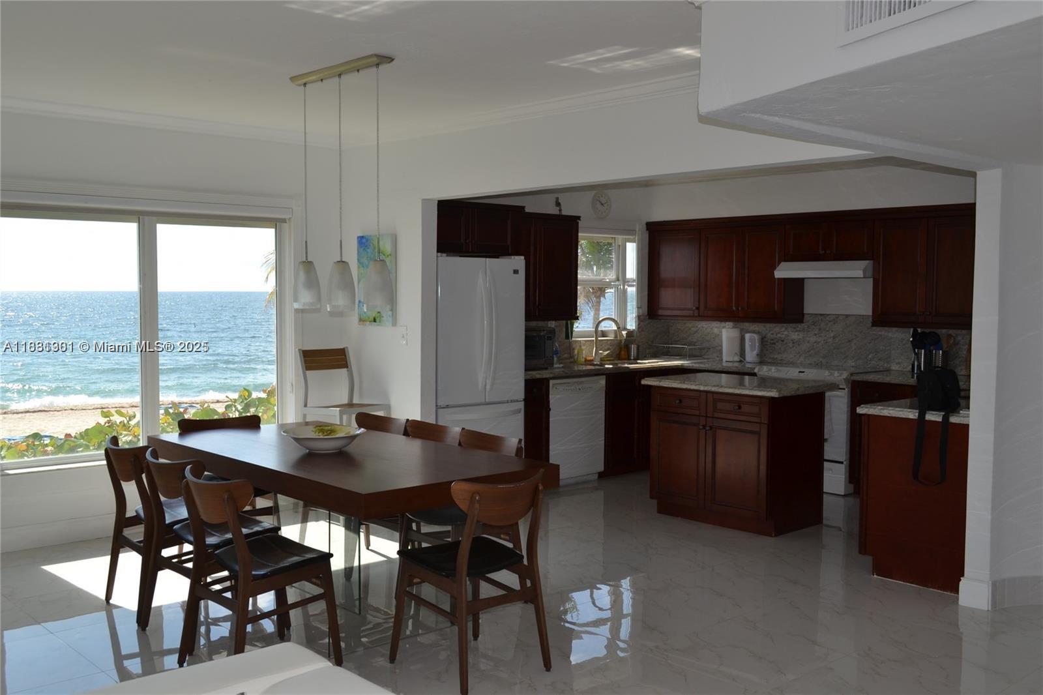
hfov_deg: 57.2
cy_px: 348
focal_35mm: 33
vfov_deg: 40.0
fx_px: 956
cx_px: 522
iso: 100
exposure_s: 1/200
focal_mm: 22
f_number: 5.6
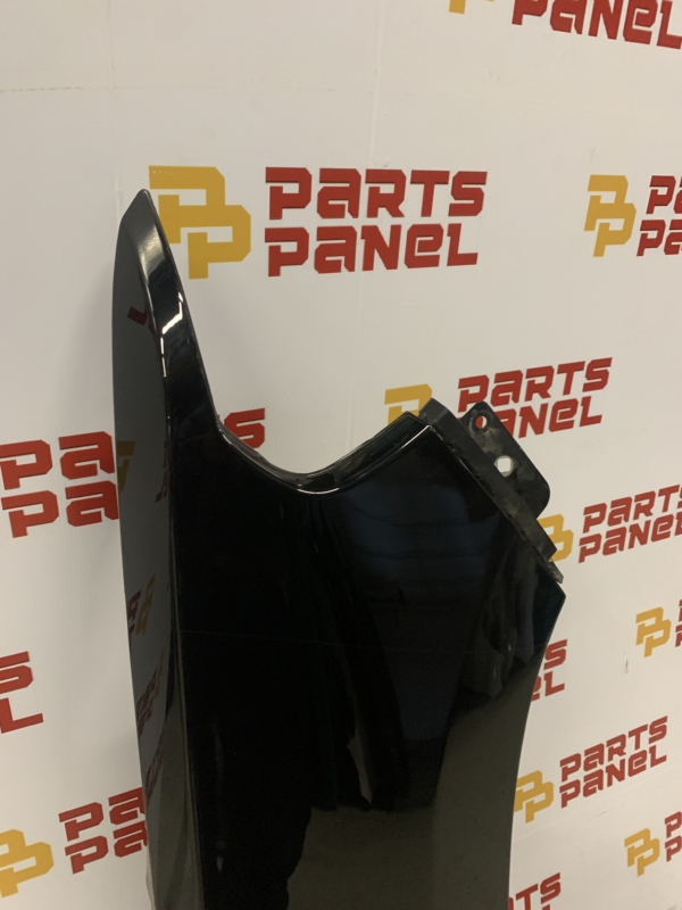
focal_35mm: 26
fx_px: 683
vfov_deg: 67.3
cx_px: 341
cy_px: 455
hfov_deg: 53.1
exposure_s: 1/40
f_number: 1.8
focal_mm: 4.25
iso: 400
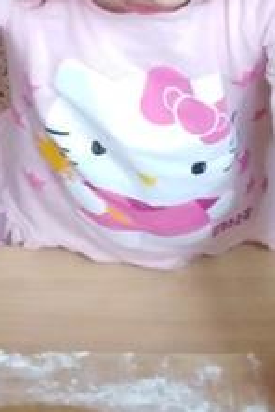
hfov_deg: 8.4
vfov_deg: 12.6
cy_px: 160
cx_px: -26
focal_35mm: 163
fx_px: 1868
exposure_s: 1/33.3
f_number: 2.2
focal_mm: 3.46
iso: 299
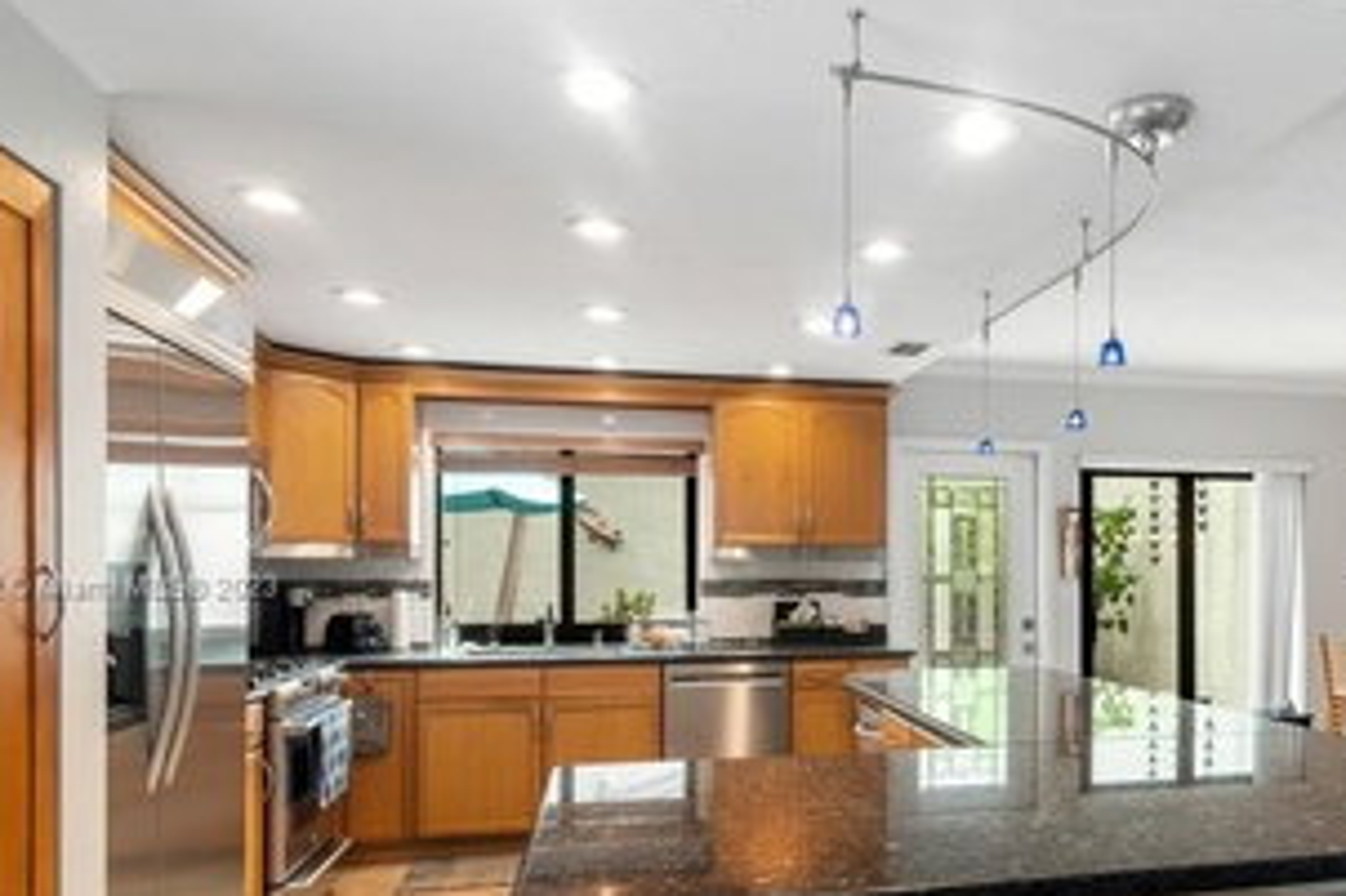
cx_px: 911
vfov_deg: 47.2
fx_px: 1009
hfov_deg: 65.4
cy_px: 588
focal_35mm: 27
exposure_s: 1/10
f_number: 8
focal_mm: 17
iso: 200
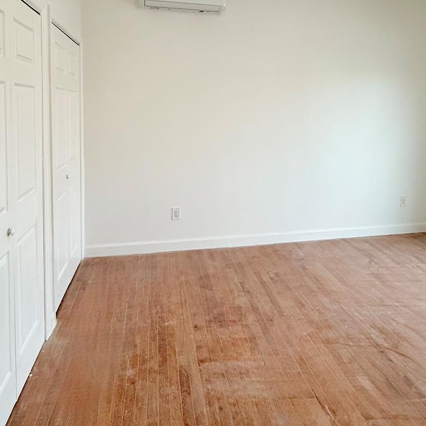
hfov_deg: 62.9
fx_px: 348
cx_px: 198
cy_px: 132
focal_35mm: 25
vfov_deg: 61.0
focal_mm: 2.22
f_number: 2.2
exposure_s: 1/120
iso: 160
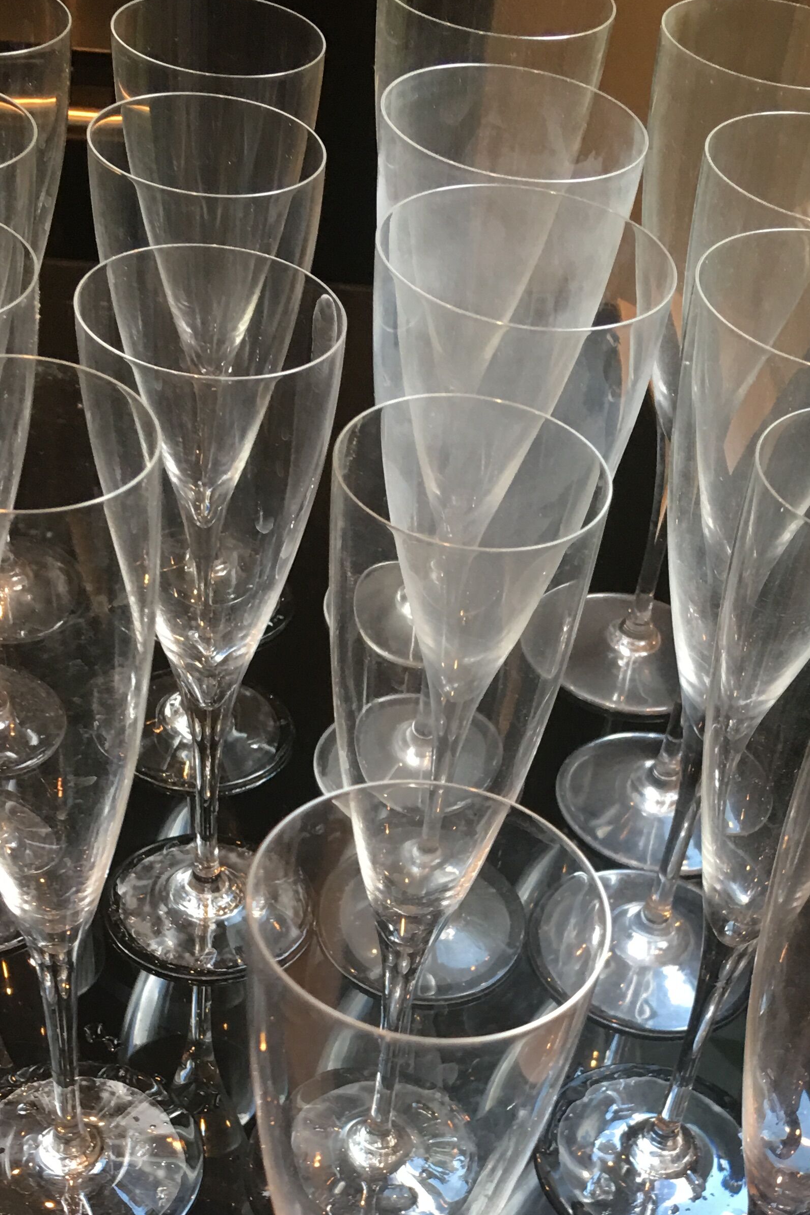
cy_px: 957
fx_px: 1721
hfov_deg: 26.5
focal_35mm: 51
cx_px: 444
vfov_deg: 37.6
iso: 64
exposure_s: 1/17
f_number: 2.2
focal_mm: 4.15
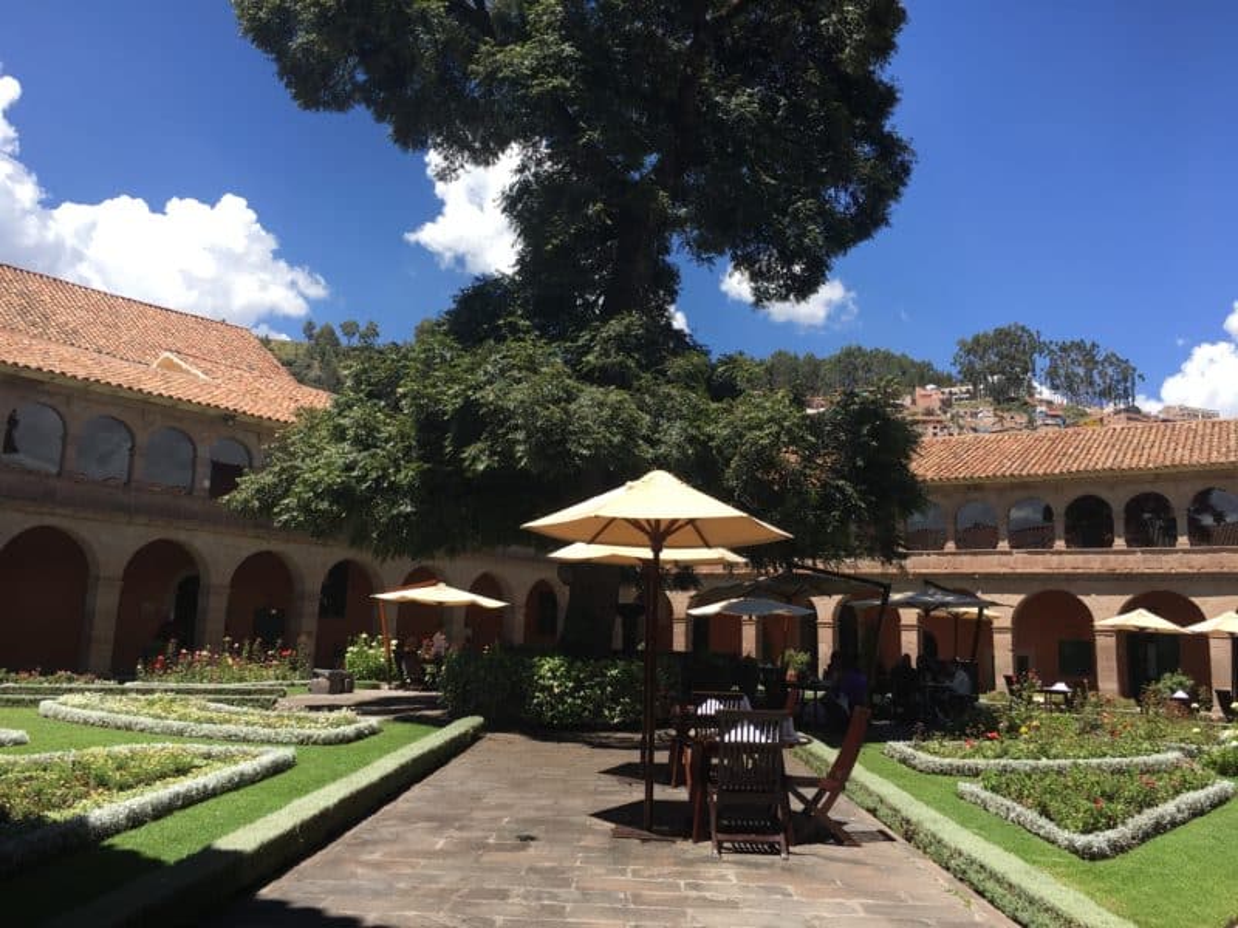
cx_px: 619
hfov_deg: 61.7
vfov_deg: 48.2
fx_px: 1037
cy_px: 464
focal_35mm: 29
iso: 25
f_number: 2.2
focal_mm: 4.15
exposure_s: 1/986
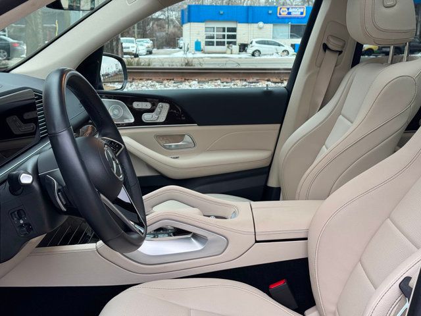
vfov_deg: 30.3
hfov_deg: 39.7
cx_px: 210
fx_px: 584
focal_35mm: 48
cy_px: 158
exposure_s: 1/118
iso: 100
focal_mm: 6.76
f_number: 1.78
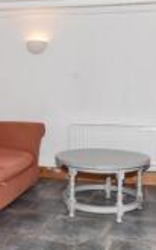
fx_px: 300
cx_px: 86
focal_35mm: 44
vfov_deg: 45.1
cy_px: 101
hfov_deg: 29.2
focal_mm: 10
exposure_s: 1/60
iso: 1250
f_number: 13
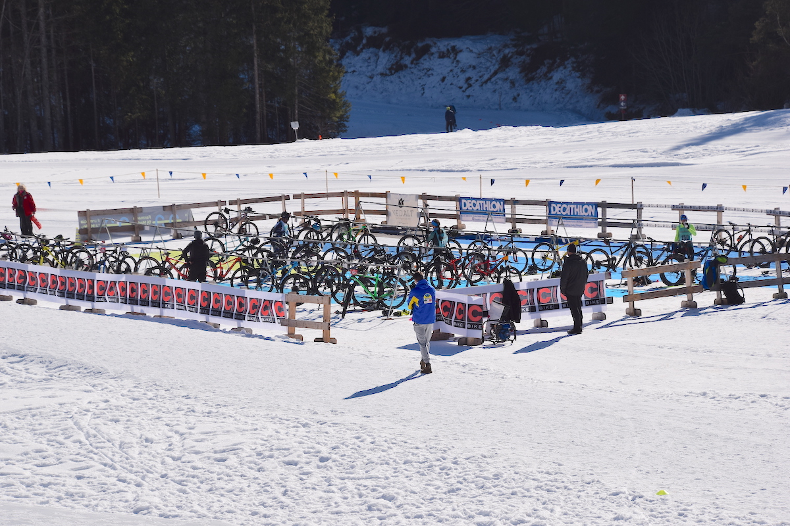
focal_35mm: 165
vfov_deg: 8.3
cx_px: 395
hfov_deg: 12.5
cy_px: 263
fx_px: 3621
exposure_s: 1/640
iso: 200
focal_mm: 110
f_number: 13
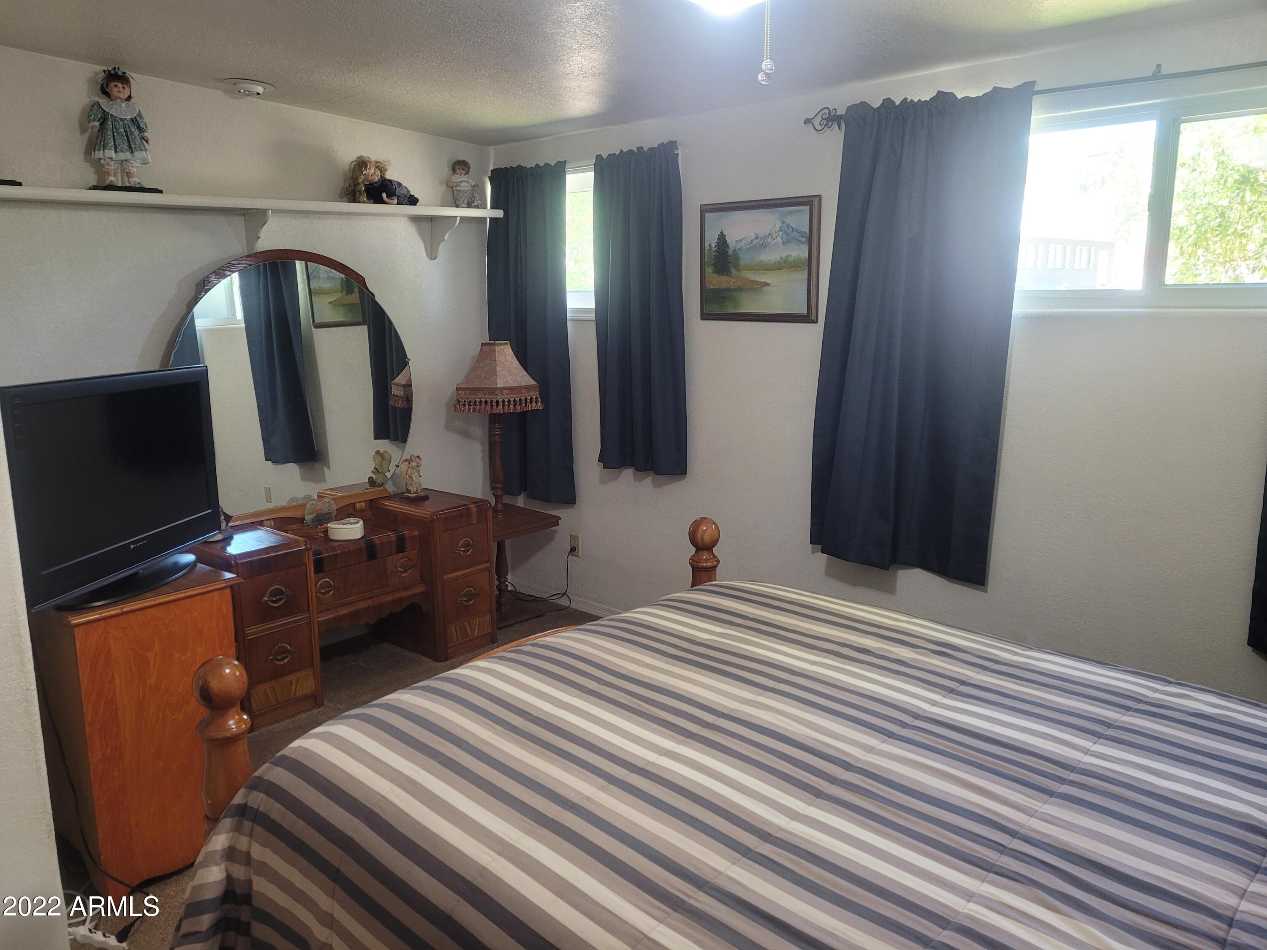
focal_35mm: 26
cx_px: 634
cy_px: 475
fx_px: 952
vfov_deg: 53.1
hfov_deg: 67.3
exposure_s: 1/40
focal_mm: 5.4
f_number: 1.8
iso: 160
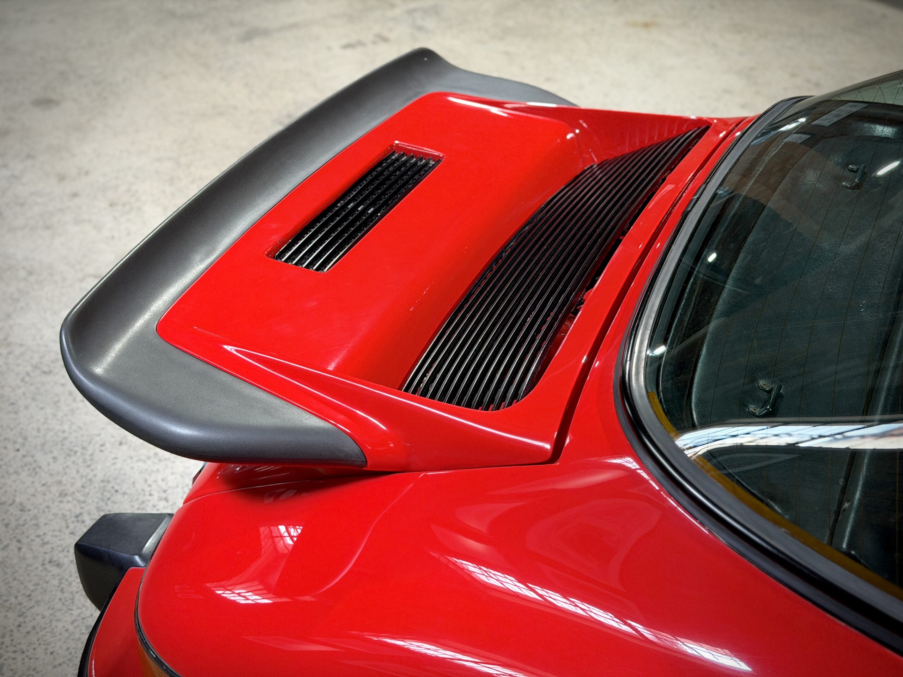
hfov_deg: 39.7
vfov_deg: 30.3
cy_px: 338
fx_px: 1252
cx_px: 452
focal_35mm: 48
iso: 250
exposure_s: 1/50
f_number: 1.78
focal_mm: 6.76
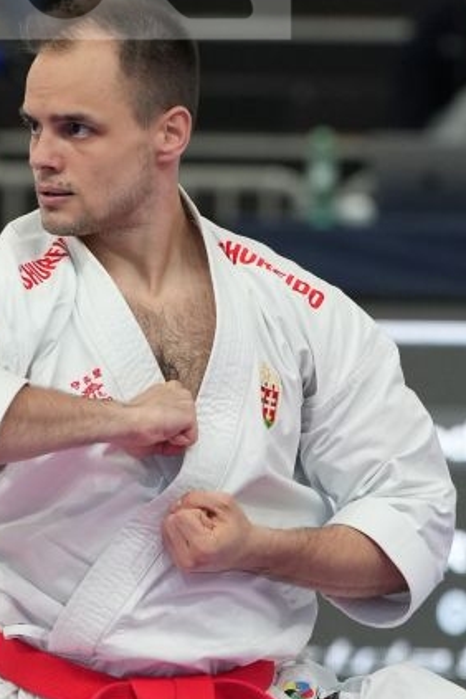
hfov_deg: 2.6
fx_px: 10290
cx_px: 137
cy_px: 474
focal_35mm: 530
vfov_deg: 3.9
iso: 1000
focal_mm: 125
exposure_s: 1/500
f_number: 2.8
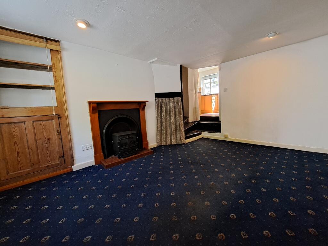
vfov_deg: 89.9
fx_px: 123
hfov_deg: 106.2
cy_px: 123
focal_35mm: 13
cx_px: 164
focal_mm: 1.74
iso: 160
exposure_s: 1/50
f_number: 2.2
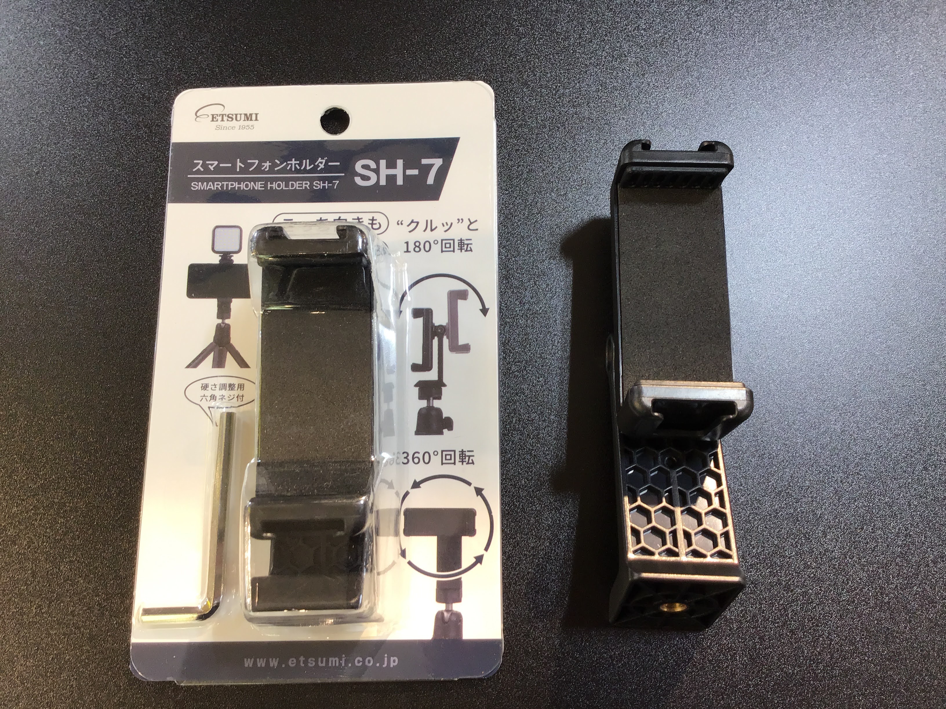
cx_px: 473
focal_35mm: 31
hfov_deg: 58.4
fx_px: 847
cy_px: 354
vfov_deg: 45.4
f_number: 2.4
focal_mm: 3.3
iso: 50
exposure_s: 1/30
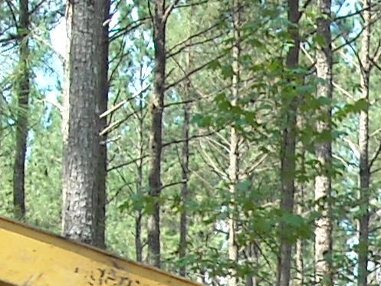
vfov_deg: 6.3
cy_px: 487
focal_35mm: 230
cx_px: 564
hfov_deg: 8.4
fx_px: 2532
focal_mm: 5.7
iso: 64
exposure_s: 1/218
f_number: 2.8
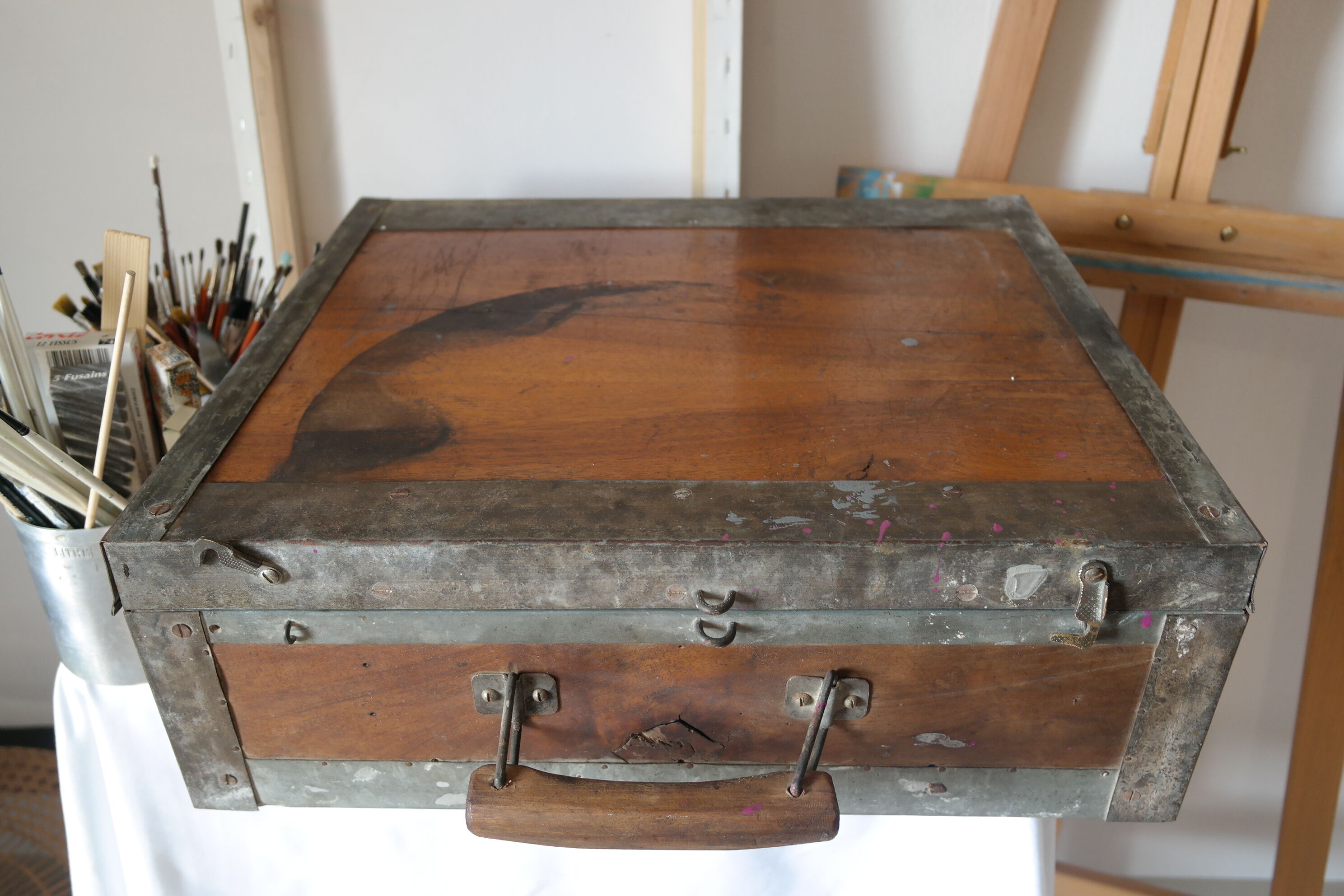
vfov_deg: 40.0
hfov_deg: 57.2
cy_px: 448
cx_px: 672
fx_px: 1232
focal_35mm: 33
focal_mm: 22
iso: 400
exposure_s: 1/40
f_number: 3.5
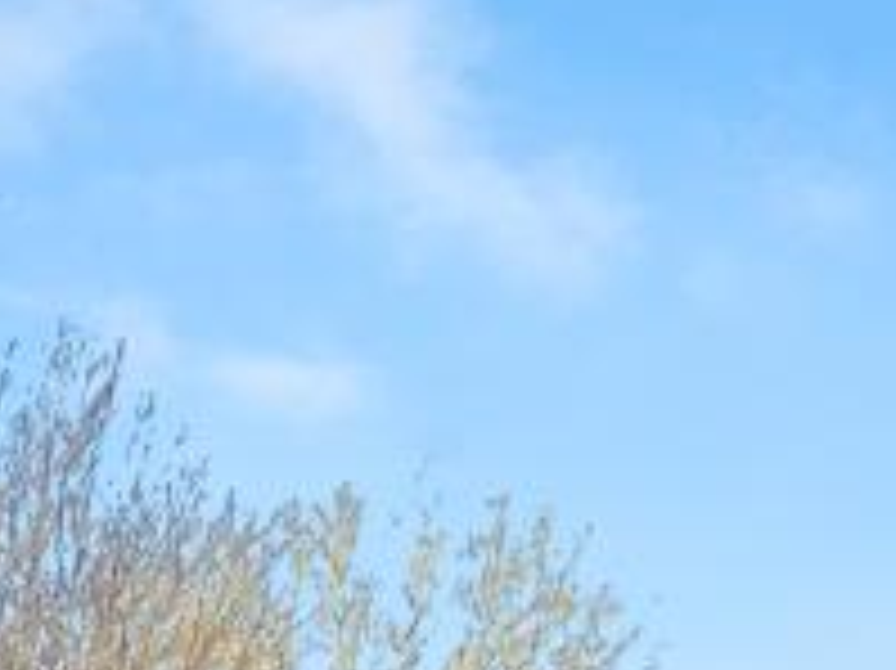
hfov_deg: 19.8
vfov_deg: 13.9
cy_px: 1632
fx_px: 1863
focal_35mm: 72
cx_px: -725
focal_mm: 2.22
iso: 40
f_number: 2.2
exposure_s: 1/903
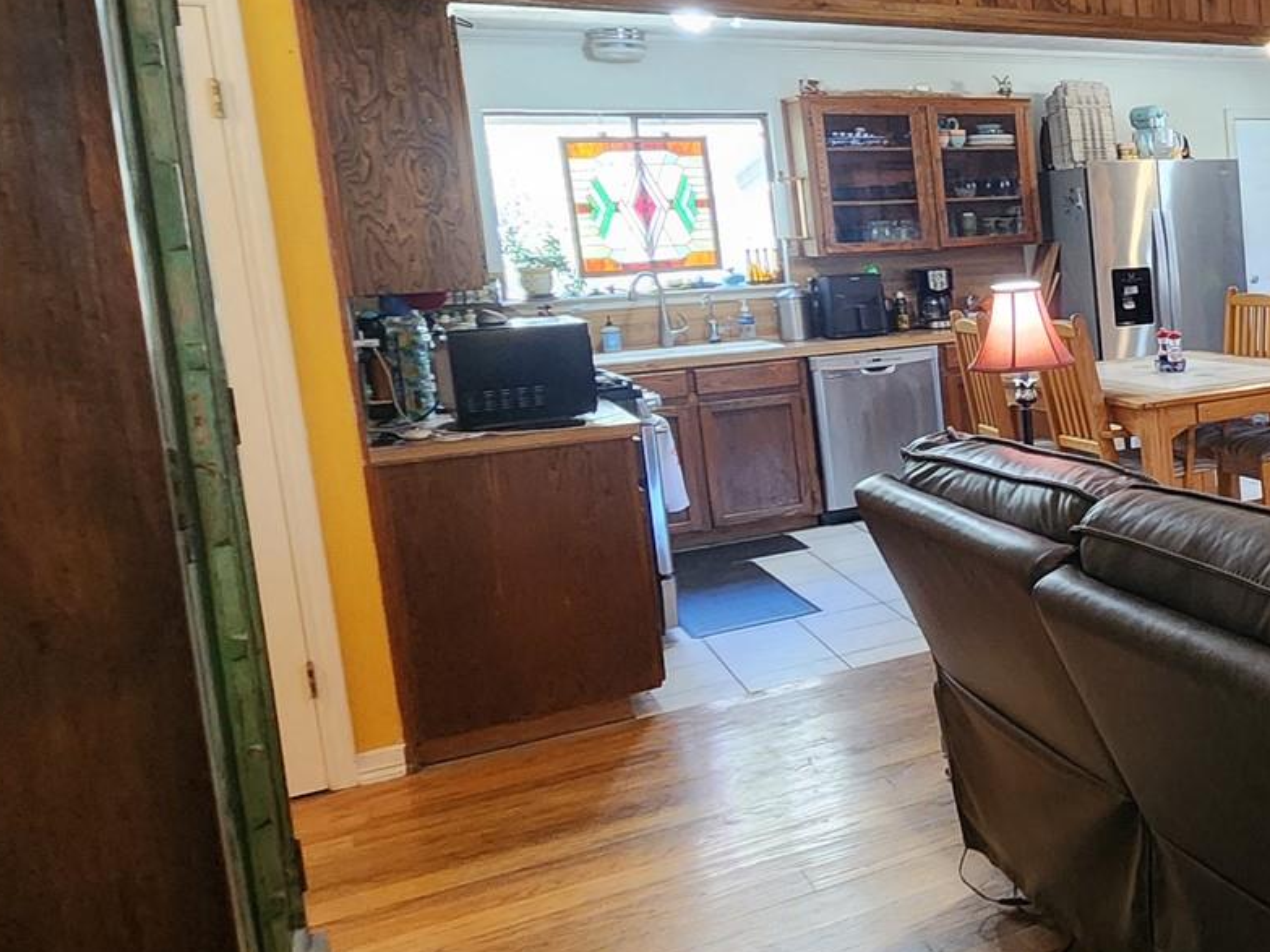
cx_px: 1534
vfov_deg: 41.6
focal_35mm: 34
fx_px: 1247
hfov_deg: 38.9
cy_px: 376
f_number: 2.2
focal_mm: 2.2
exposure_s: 1/30
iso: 400
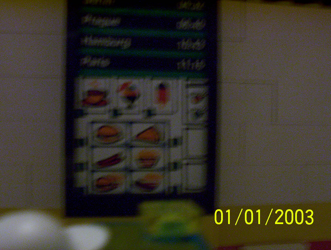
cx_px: 166
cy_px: 125
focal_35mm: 54
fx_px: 518
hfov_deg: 35.4
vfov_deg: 27.2
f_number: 2.97
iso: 200
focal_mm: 7.1
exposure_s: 1/8
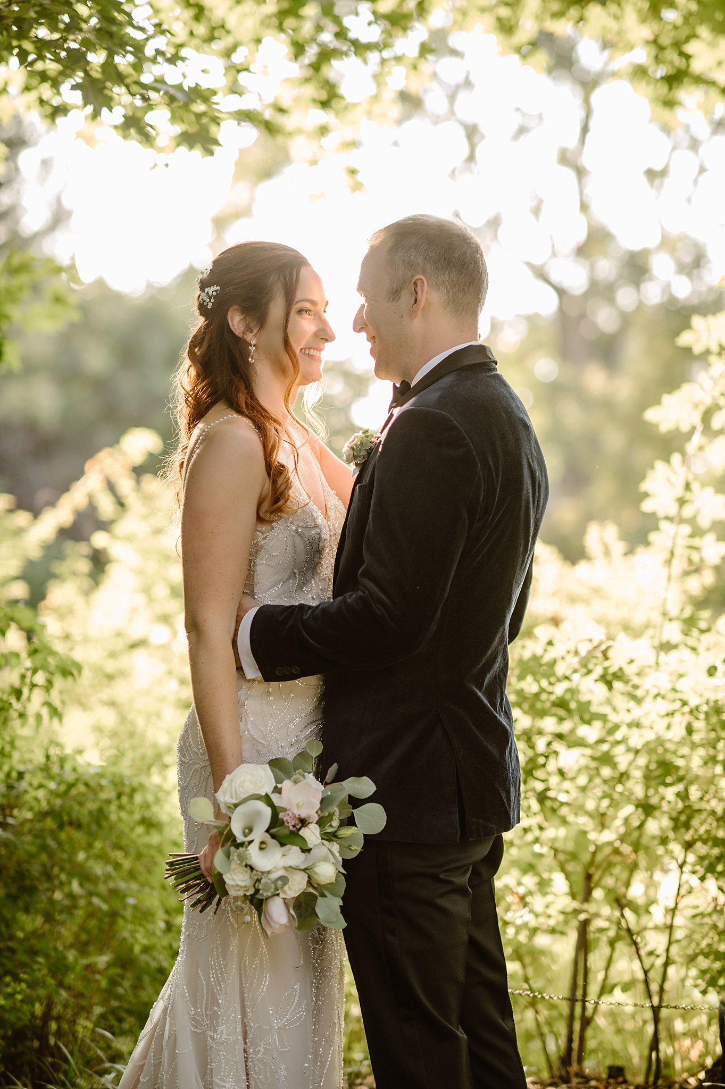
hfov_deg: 16.1
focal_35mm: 85
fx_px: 2571
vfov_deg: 23.9
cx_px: 362
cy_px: 544
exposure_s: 1/400
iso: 500
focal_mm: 85
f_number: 2
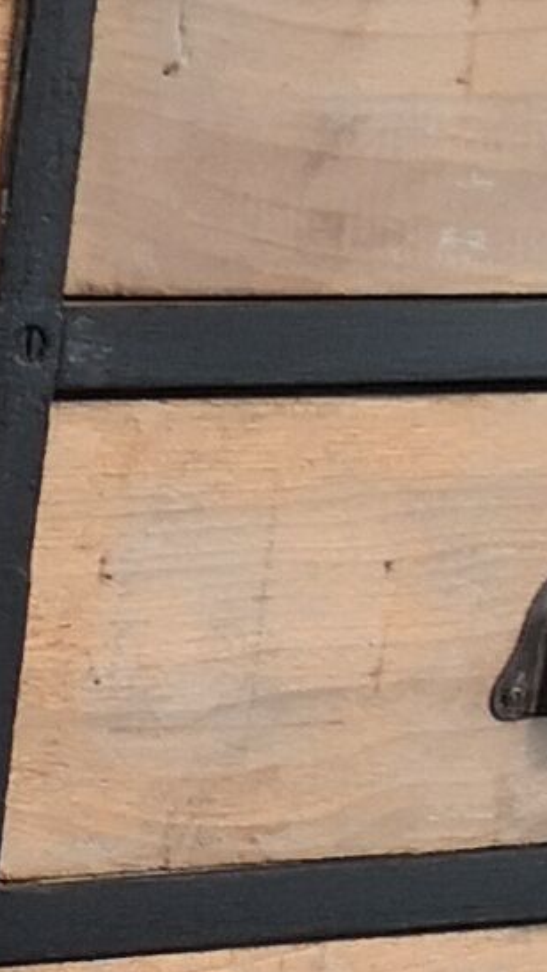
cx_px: -684
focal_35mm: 196
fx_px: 5050
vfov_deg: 10.4
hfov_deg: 6.0
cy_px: 1745
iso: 250
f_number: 1.8
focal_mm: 5.58
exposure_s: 1/33.3
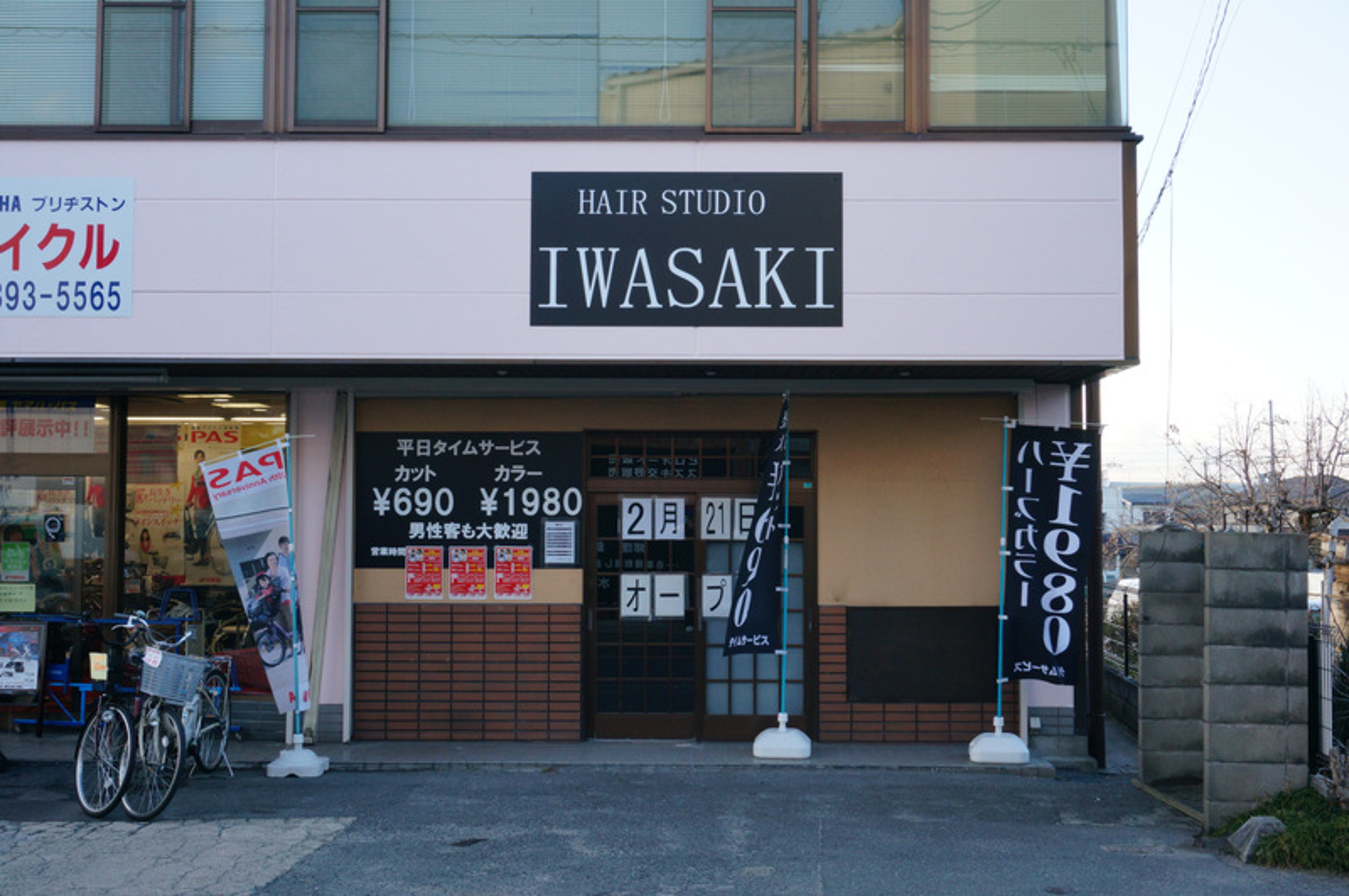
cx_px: 674
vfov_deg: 33.0
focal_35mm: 40
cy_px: 448
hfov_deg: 48.0
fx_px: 1516
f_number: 13
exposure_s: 1/60
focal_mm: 27
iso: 400
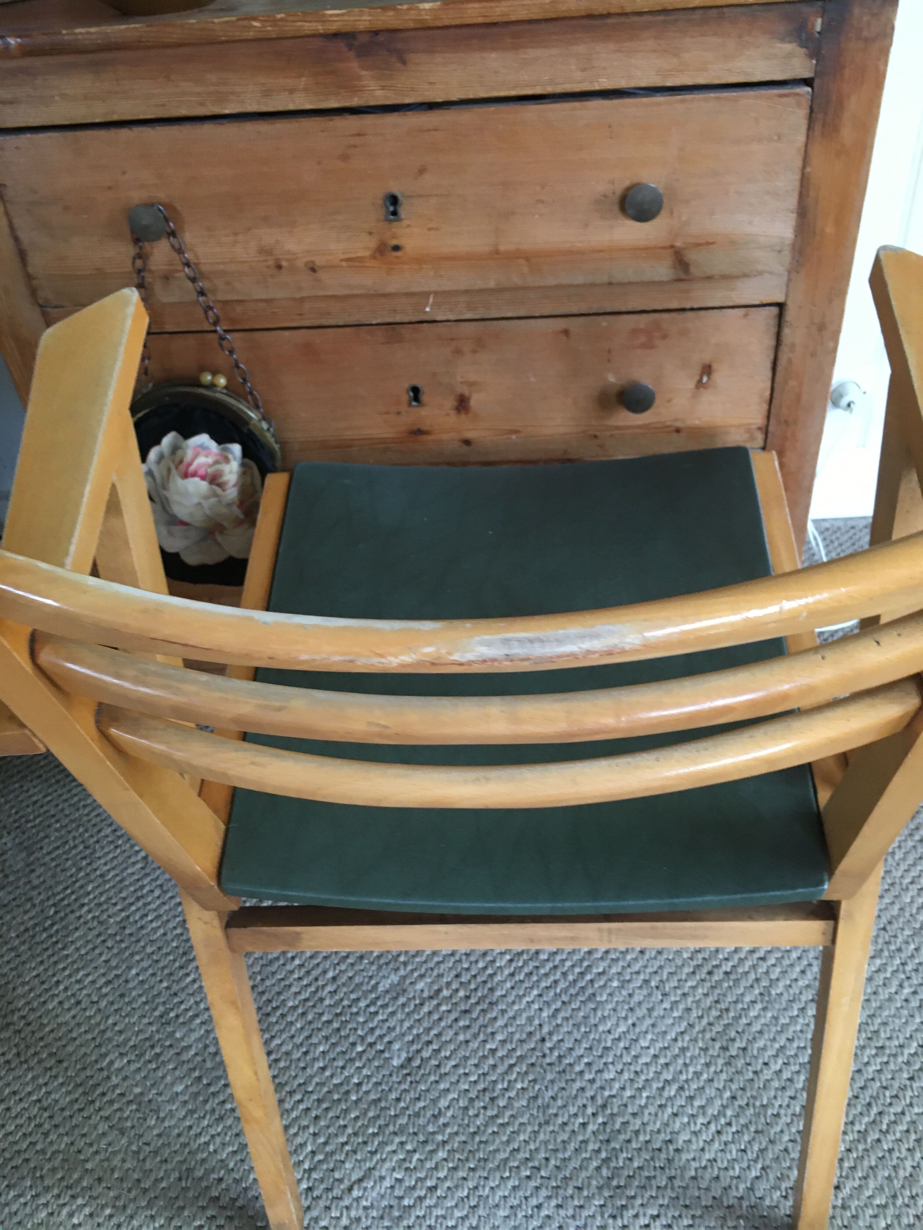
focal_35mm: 29
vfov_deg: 61.7
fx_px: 1031
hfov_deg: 48.2
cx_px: 462
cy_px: 615
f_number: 2.2
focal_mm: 4.15
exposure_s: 1/33
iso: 160
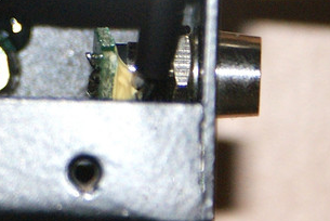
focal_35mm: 412
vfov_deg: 3.3
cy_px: -162
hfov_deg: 4.9
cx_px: -216
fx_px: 3780
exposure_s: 1/125
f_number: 5.6
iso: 400
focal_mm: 70
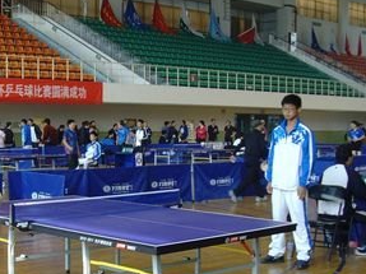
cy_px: 201
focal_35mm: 68
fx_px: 719
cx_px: 93
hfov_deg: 28.2
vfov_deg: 21.4
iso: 100
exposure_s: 1/45
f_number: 3.5
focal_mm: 6.6
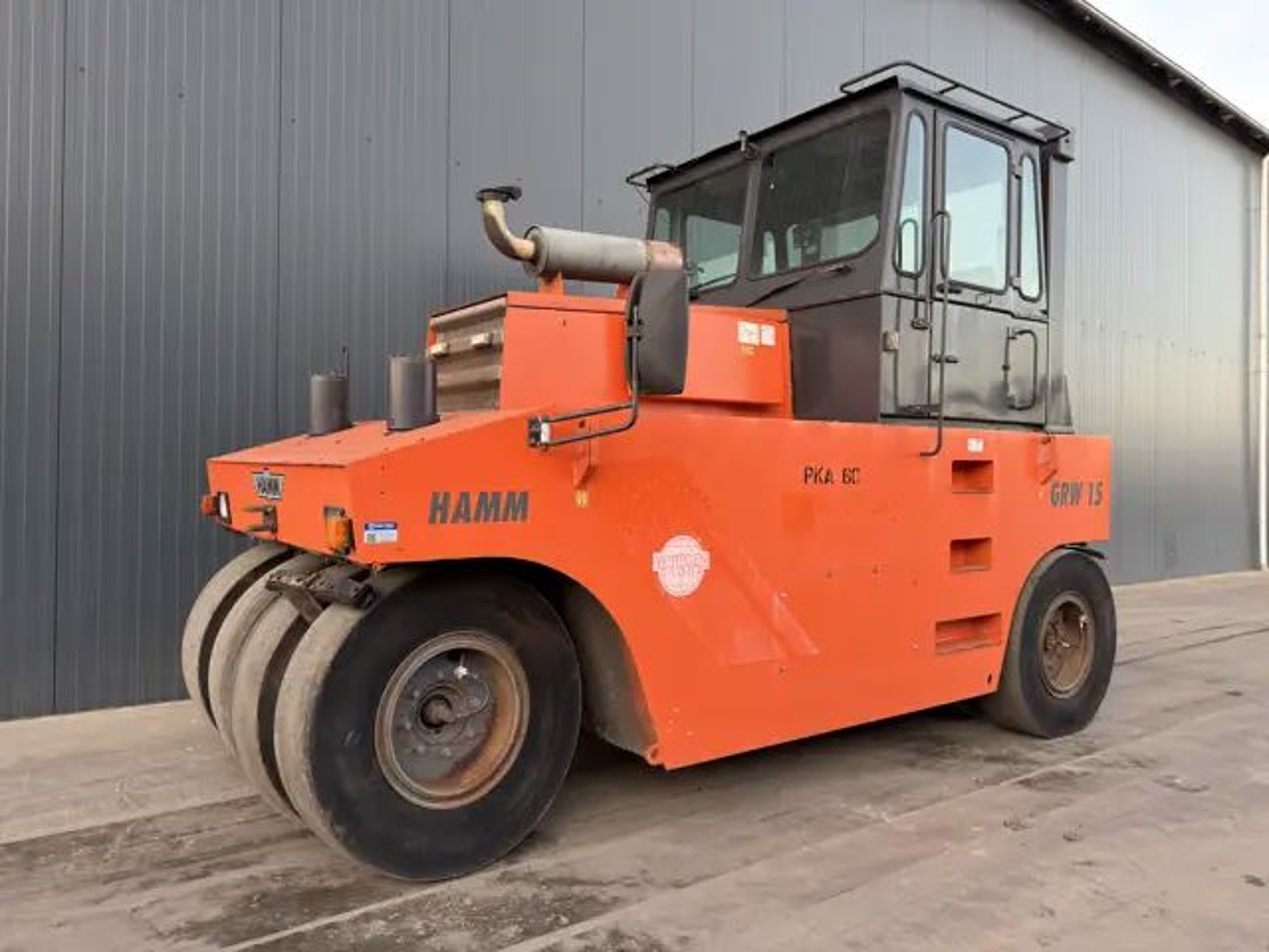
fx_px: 880
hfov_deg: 71.6
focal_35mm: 24
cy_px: 476
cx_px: 634
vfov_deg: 56.8
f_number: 1.78
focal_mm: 6.76
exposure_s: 1/121
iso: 80
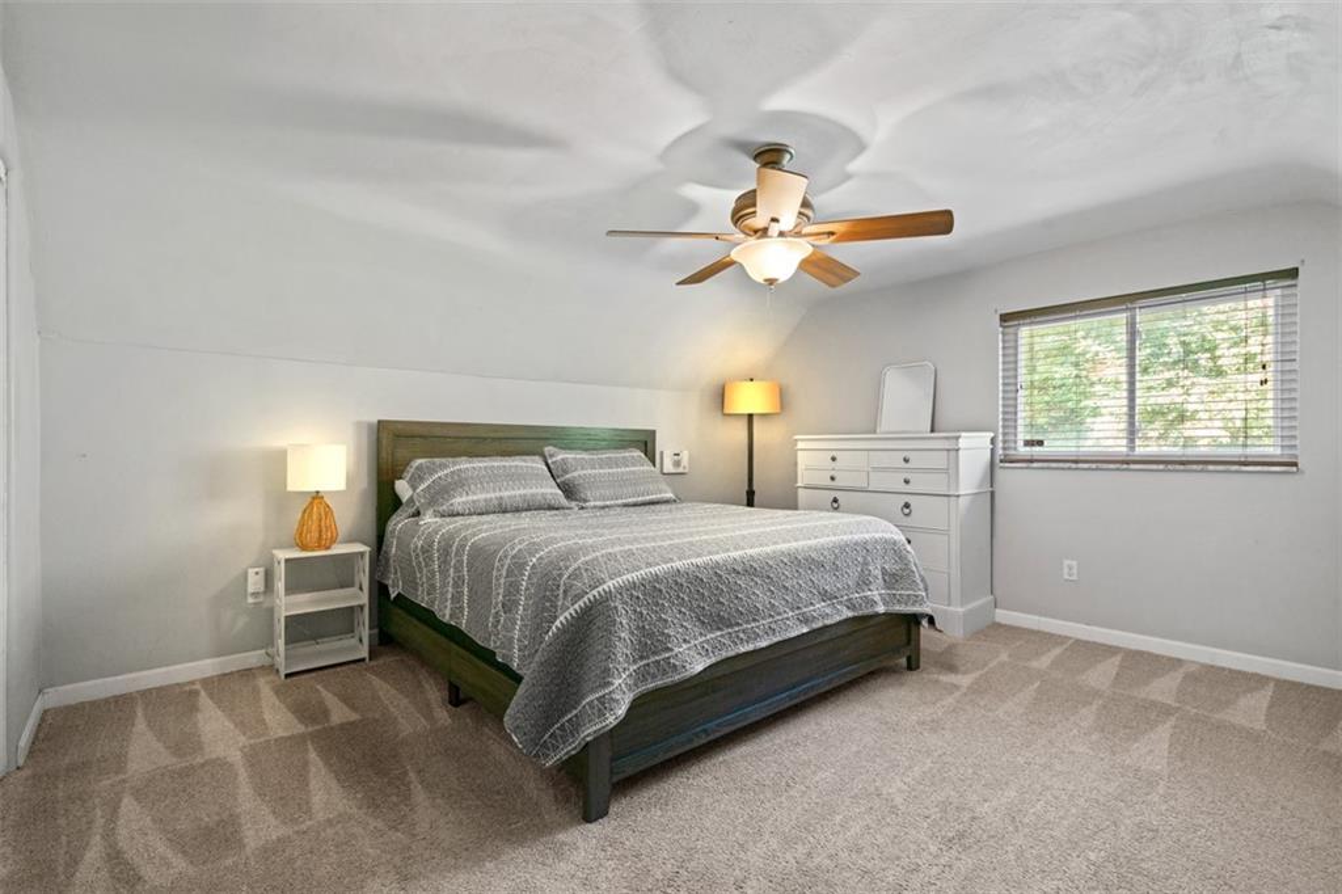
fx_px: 596
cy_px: 447
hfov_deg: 96.8
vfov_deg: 73.7
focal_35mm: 16
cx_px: 671
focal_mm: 16
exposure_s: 1/8
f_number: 8
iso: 400
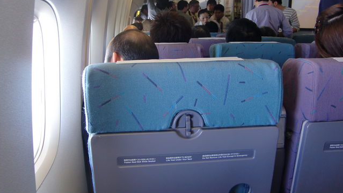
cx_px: 170
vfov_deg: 37.6
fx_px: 282
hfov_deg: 62.6
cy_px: 73
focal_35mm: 31
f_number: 2.6
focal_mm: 4.9
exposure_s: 1/60
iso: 125
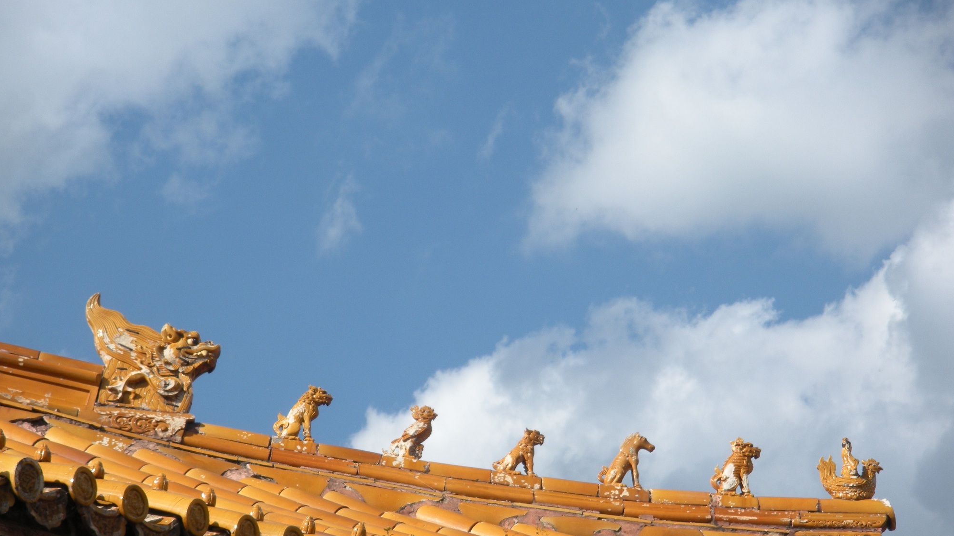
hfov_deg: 13.2
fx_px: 4123
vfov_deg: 7.4
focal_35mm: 163
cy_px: 343
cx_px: 477
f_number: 5.4
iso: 64
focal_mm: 26
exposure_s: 1/310
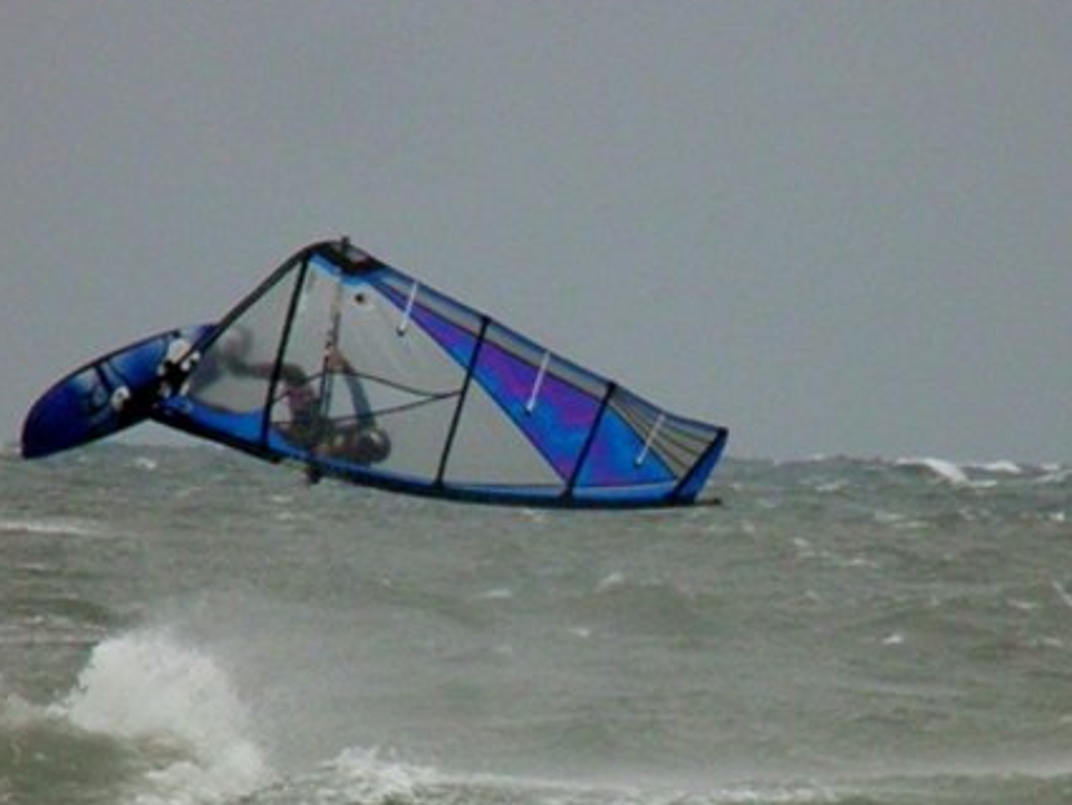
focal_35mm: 1422
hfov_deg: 1.4
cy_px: 603
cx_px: 532
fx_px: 44049
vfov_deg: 1.0
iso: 500
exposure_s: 1/2000
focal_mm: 147
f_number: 8
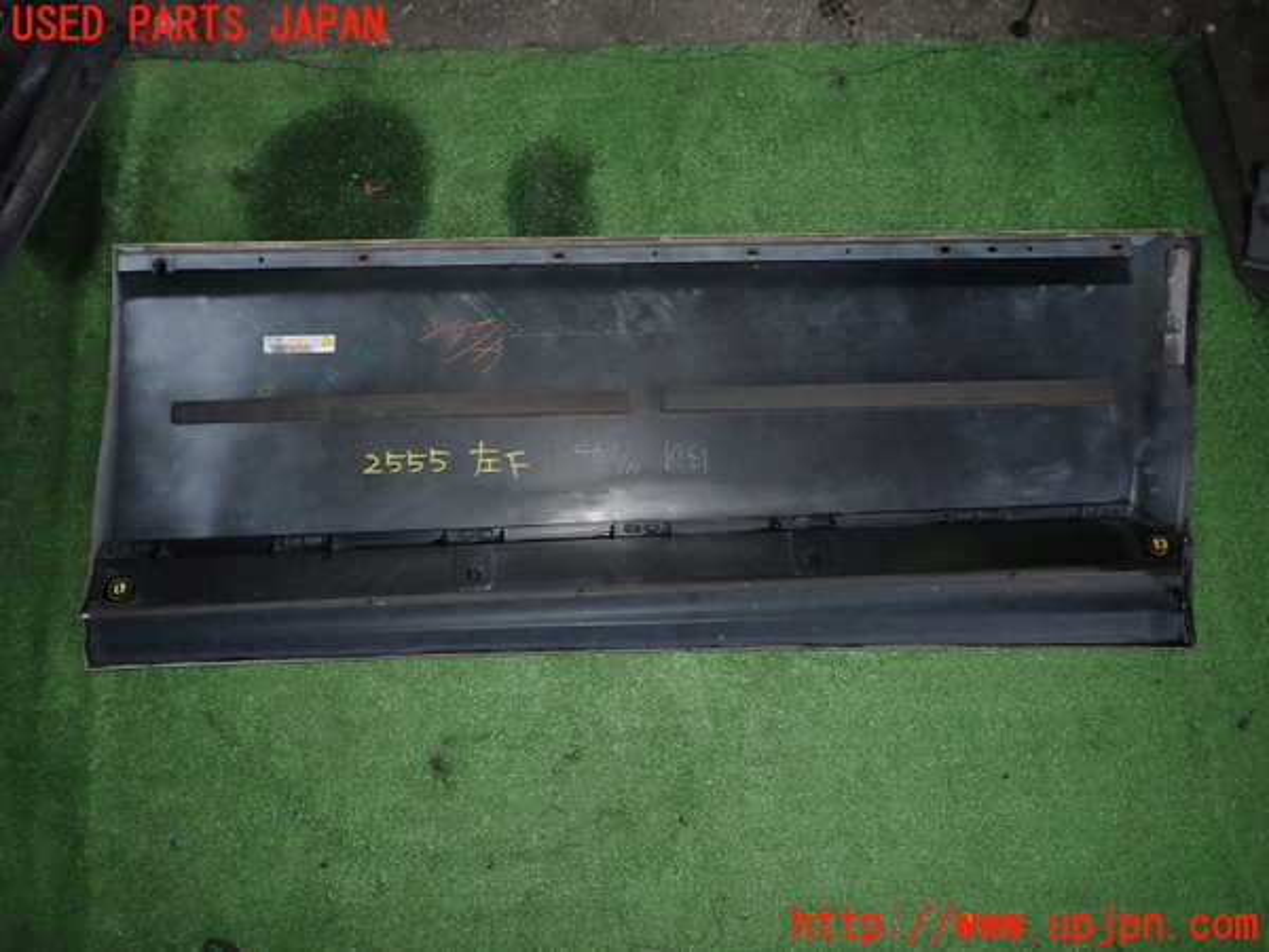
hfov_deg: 69.4
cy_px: 476
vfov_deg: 54.9
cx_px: 634
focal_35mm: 25
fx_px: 916
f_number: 5.6
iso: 200
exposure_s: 1/30
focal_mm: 4.5
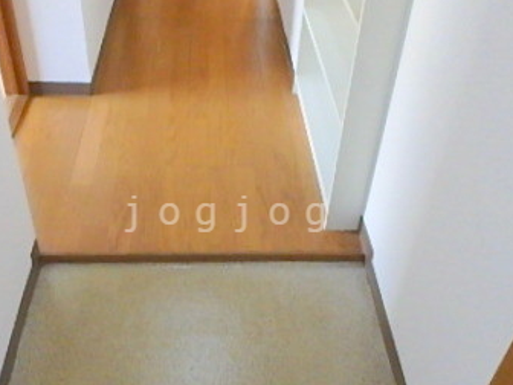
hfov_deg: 46.7
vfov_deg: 35.9
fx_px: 593
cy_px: 214
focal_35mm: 40
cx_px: 229
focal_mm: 3.7
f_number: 3.5
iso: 800
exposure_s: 1/20
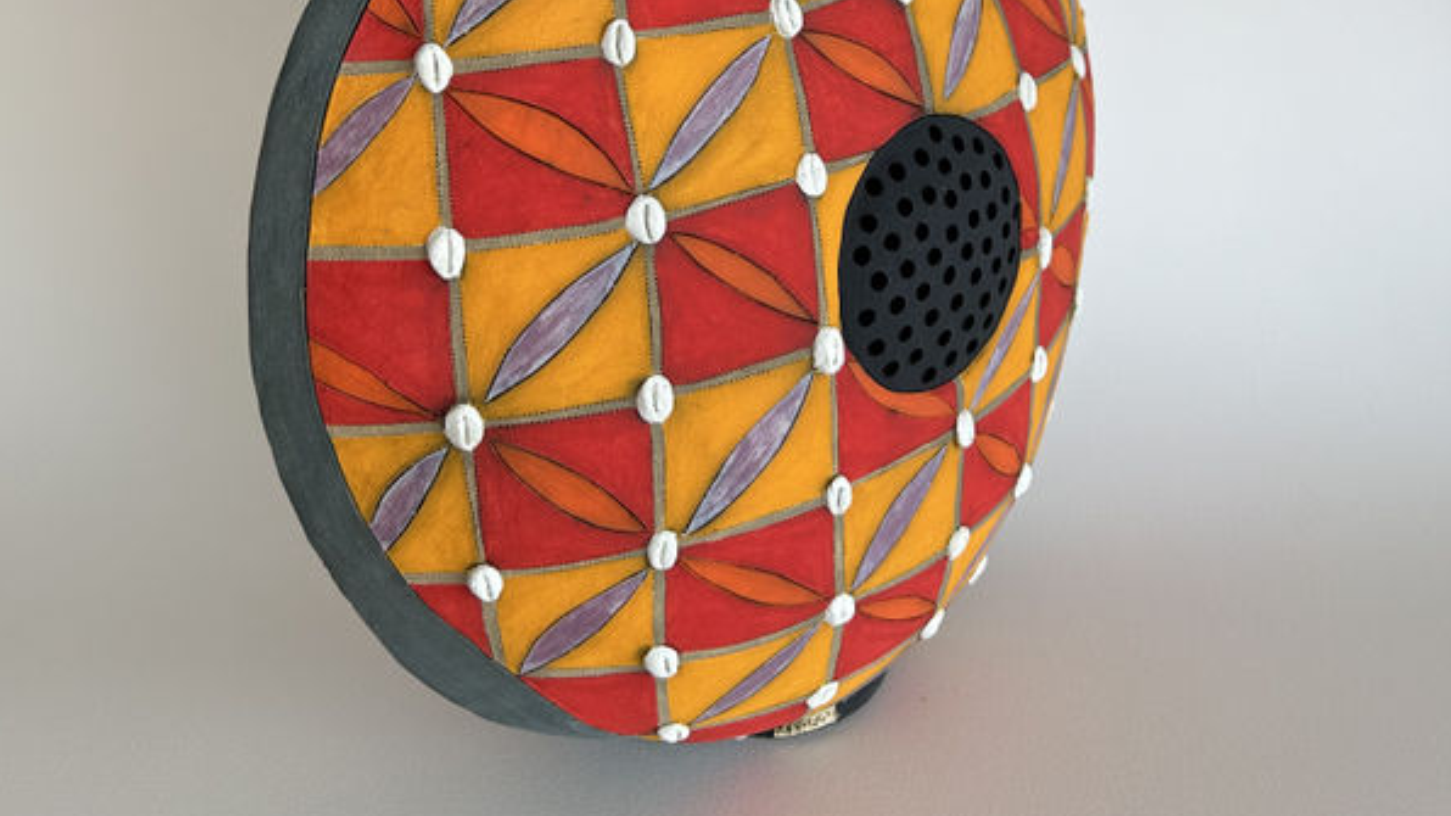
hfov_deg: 52.8
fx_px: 1462
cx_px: 726
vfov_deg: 28.3
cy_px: -83
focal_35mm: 38
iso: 40
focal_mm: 5.7
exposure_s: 1/282
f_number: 1.5
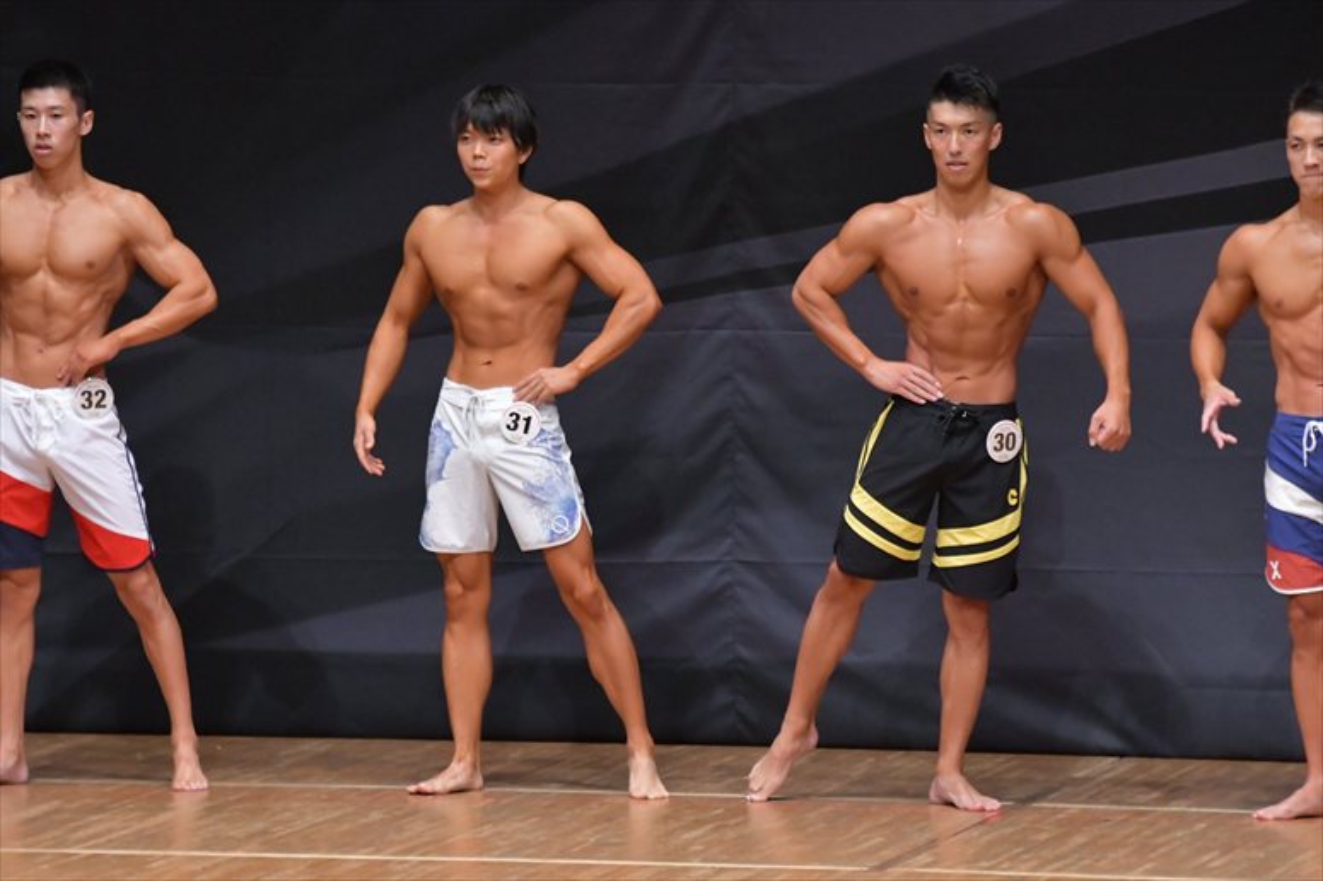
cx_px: 662
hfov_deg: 6.9
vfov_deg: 4.6
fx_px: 11020
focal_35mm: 300
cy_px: 440
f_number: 5.6
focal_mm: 200
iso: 6400
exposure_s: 1/400
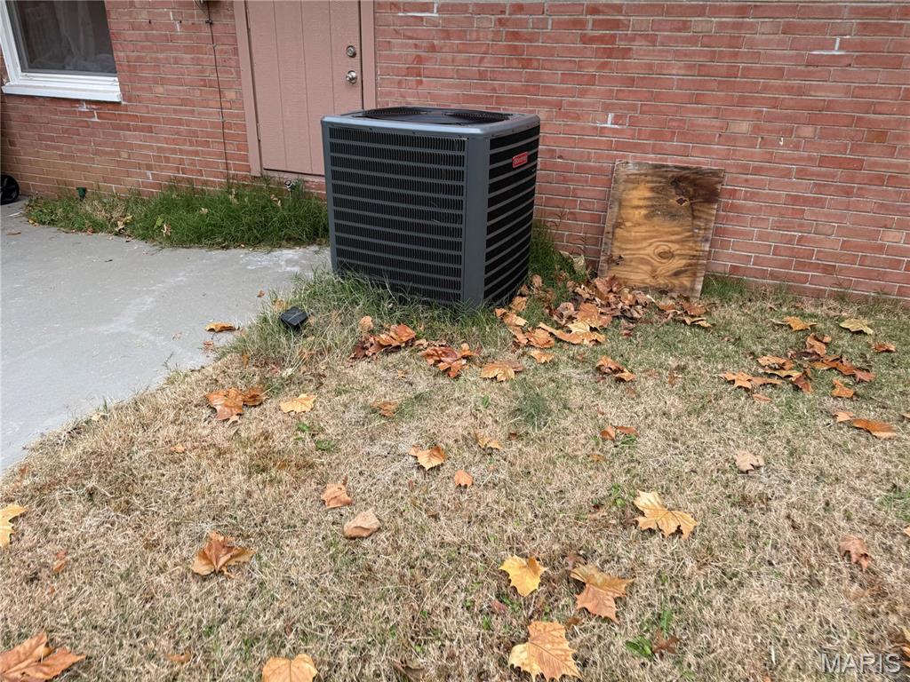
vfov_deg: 56.8
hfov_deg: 71.6
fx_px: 631
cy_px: 341
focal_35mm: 24
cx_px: 455
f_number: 1.78
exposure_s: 1/158
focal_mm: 6.76
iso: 64
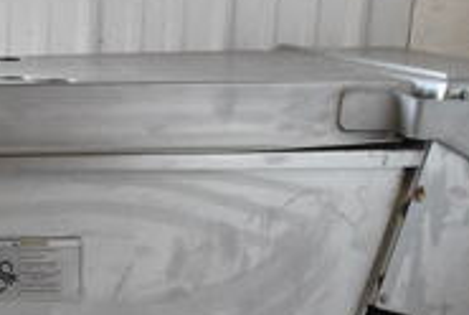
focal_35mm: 99
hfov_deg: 20.1
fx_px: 1292
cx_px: 23
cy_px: 500
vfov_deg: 13.0
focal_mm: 20
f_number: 6.3
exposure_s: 1/400
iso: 6400
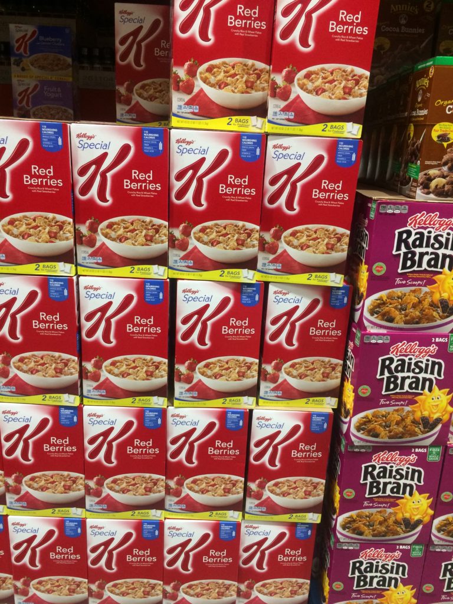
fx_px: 506
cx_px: 226
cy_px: 302
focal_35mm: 29
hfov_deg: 48.2
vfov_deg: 61.7
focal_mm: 4.15
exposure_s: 1/30
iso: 125
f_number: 2.2
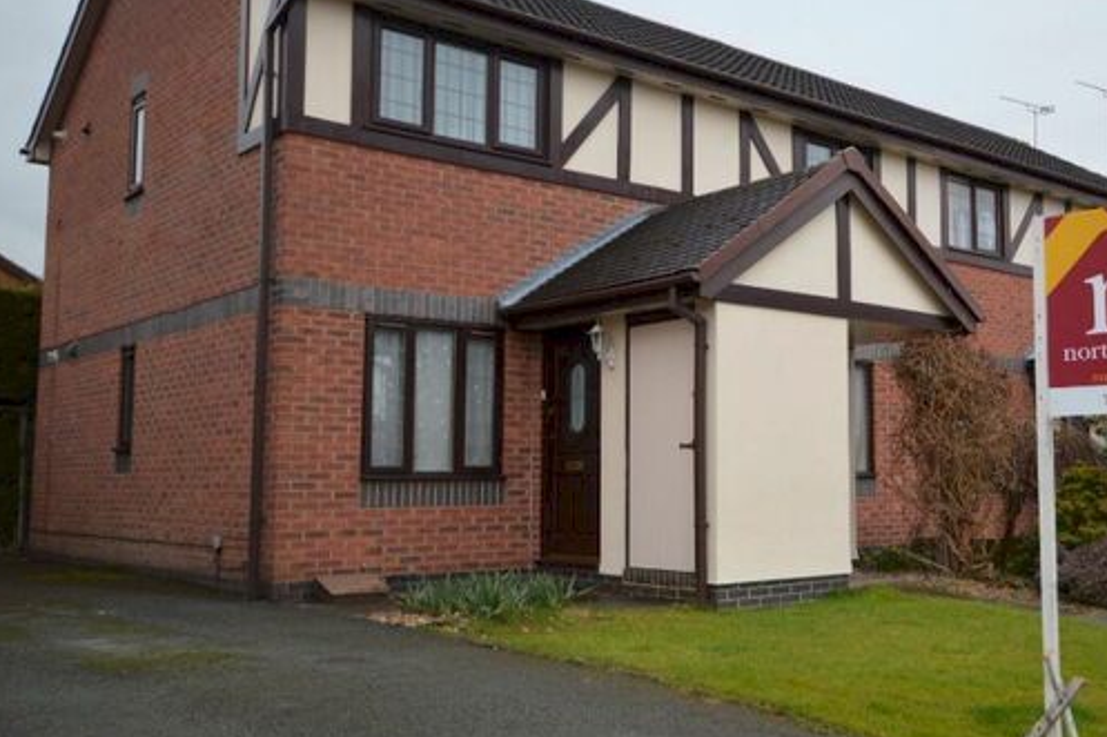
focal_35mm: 38
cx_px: 753
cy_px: 352
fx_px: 1168
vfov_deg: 35.0
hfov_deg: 49.7
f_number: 5.6
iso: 280
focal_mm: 18
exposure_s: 1/125
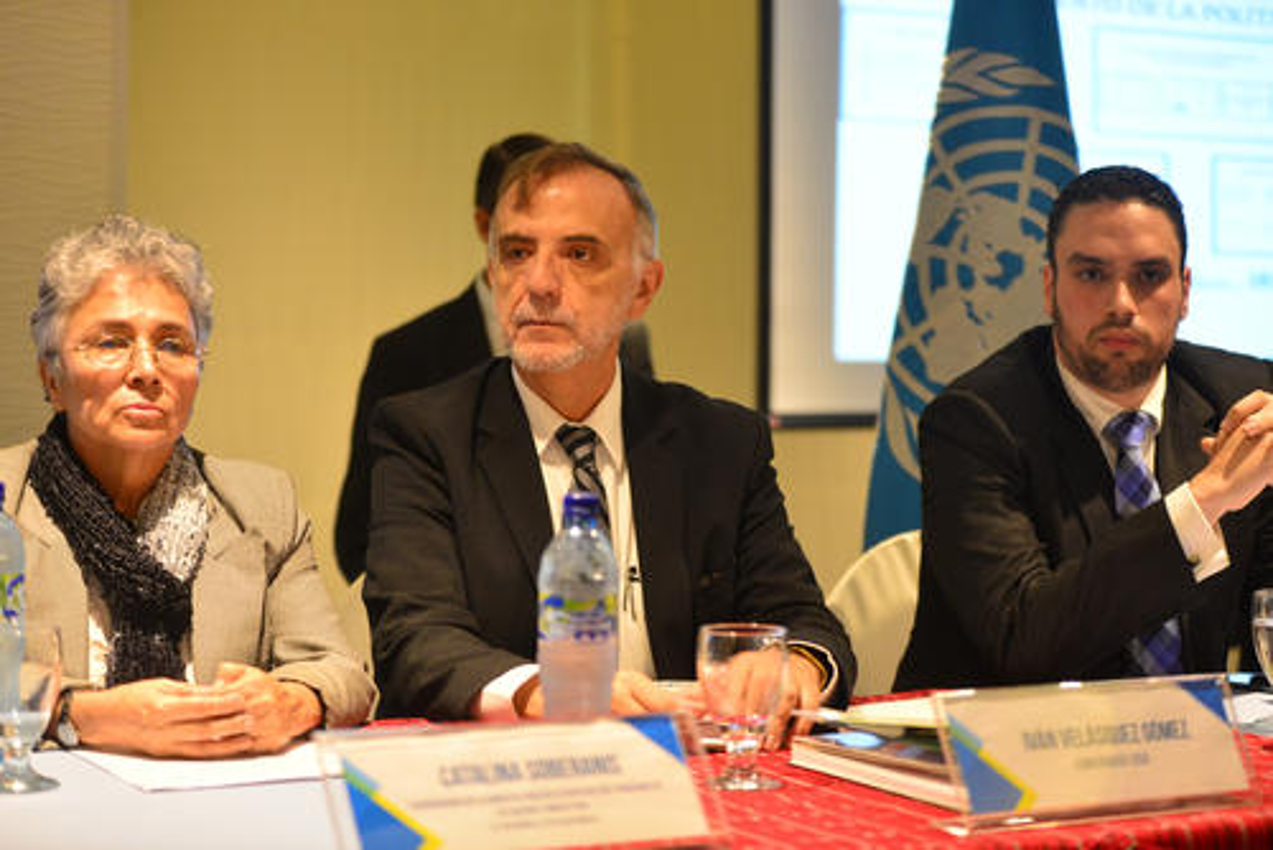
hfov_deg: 28.8
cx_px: 636
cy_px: 425
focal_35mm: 70
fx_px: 2477
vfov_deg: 19.5
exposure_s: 1/125
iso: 2200
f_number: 2.8
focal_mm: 70
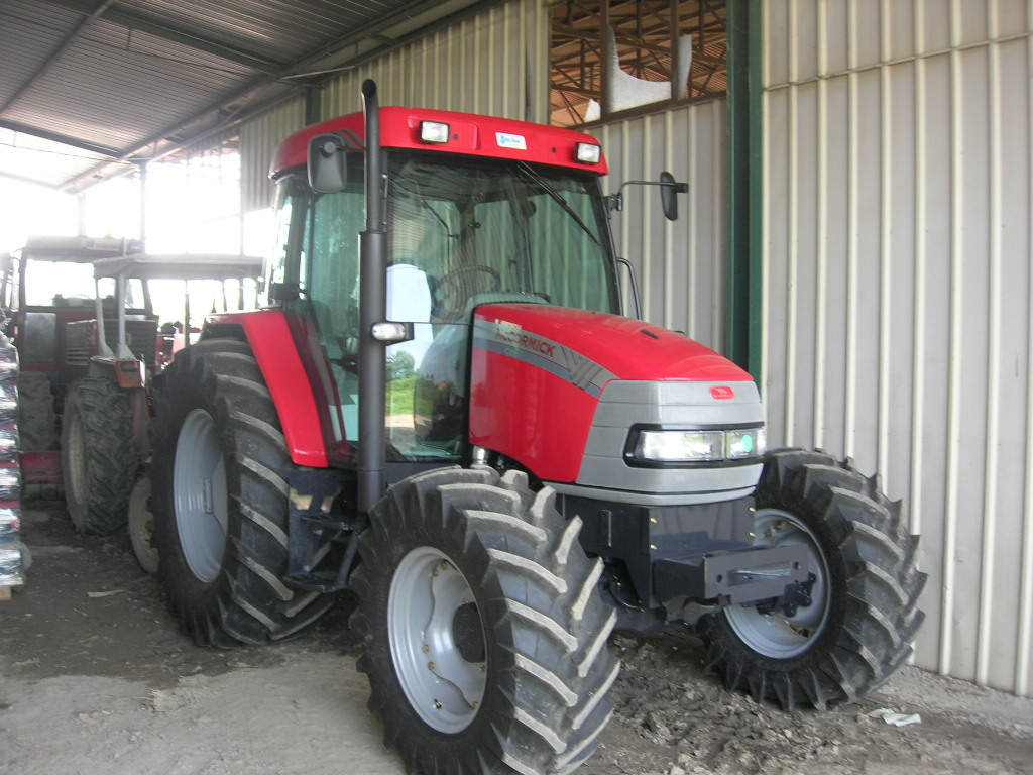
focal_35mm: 38
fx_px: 1134
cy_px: 388
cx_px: 516
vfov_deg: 37.7
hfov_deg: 49.0
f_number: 2.8
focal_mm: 7.8
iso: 64
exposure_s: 1/47.4
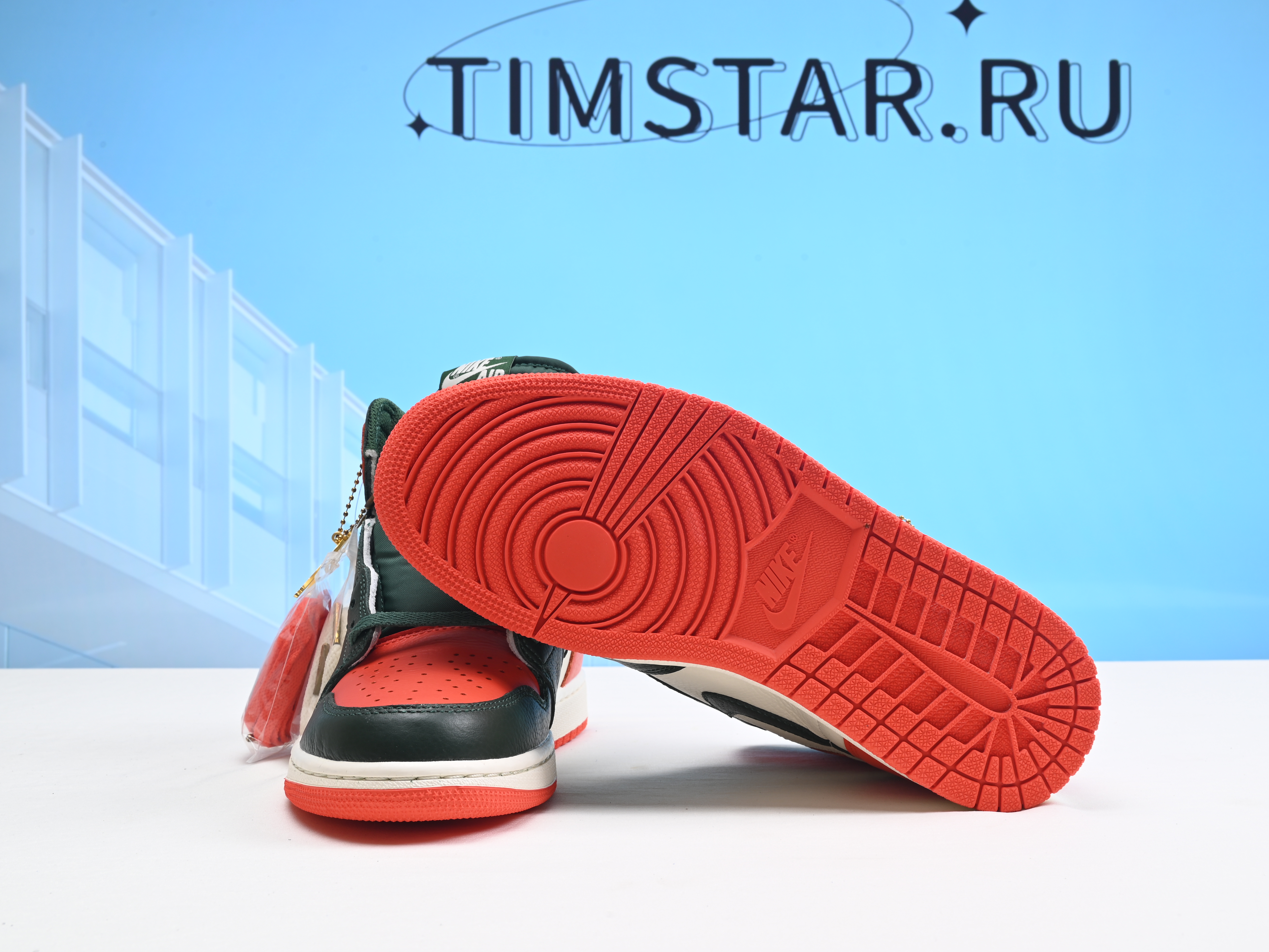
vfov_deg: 35.1
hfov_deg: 45.7
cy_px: 485
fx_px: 1503
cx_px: 704
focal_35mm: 41
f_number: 16
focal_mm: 37
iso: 100
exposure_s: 1/2
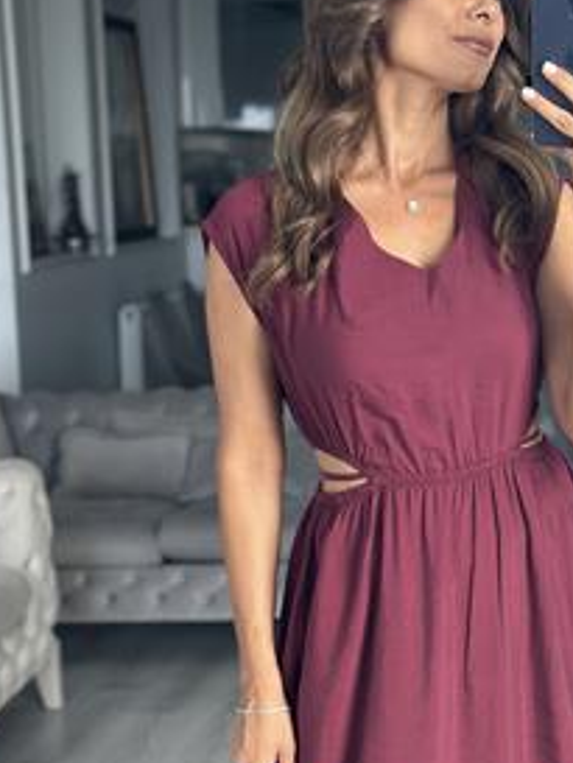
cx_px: 402
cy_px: 484
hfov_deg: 16.6
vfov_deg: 21.9
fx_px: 1963
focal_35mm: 89
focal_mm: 6.86
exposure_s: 1/129
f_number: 1.78
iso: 100
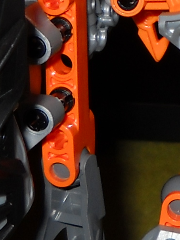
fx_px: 1533
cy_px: -2
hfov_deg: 6.6
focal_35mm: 221
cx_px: 335
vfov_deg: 8.9
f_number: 3.1
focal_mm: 6.72
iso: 64
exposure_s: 1/30
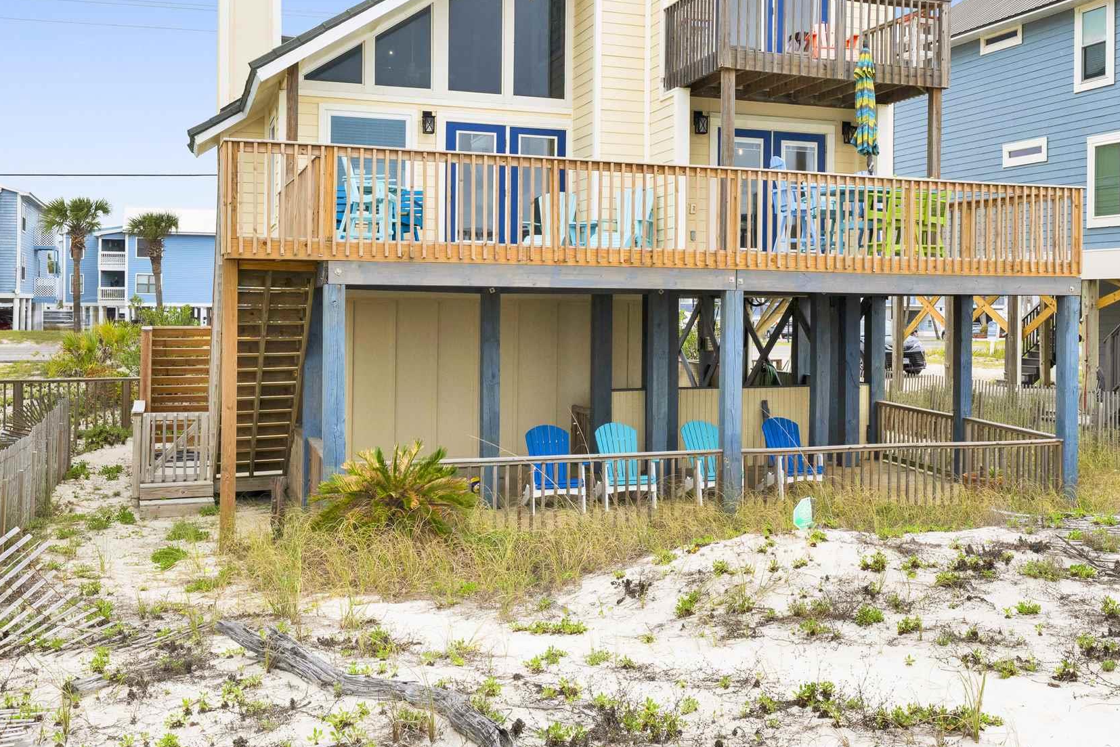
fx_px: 1213
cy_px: 300
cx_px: 713
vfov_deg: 34.1
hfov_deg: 49.0
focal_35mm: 39
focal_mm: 21
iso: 400
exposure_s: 1/400
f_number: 11
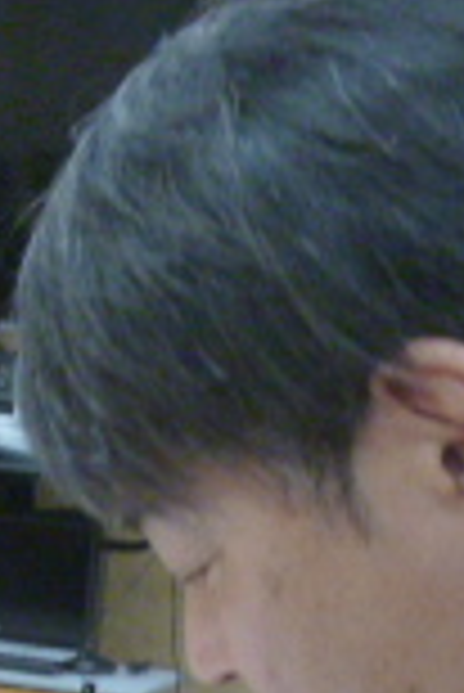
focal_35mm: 108
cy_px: 747
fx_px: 2083
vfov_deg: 18.3
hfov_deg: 12.2
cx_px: -176
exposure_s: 1/40
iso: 400
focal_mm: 4.5
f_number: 3.1
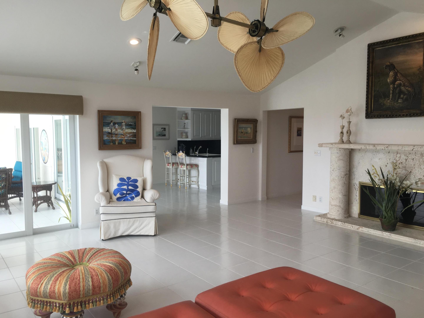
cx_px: 212
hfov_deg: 61.7
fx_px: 355
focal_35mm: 29
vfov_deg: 48.2
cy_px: 159
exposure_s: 1/60
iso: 32
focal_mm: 4.15
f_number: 2.2
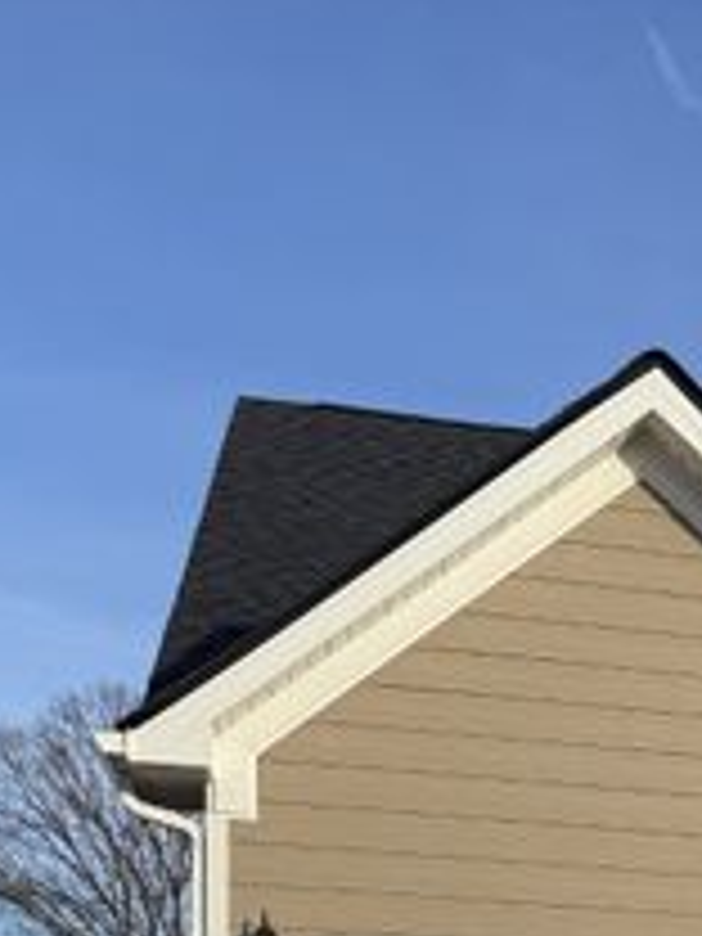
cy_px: 1303
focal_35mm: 77
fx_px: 2082
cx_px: 1004
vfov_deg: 22.0
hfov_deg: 17.5
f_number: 1.78
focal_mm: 6.76
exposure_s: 1/2907
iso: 80
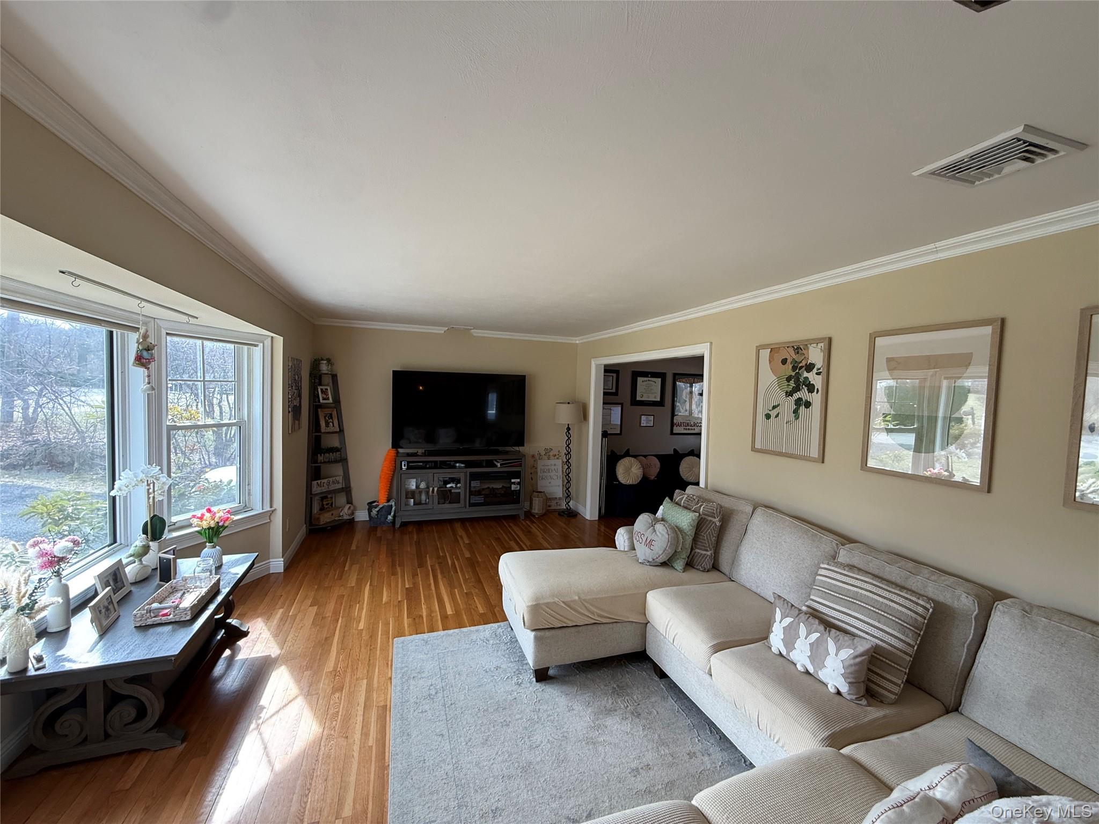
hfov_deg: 102.1
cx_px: 550
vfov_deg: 85.7
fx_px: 444
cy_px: 412
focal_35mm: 14
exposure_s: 1/99
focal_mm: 2.22
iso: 125
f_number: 2.2
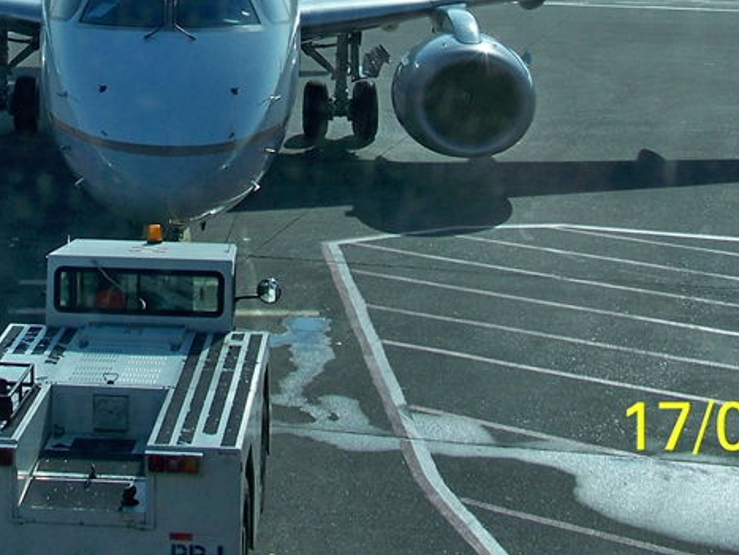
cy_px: -104
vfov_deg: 15.1
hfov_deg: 20.4
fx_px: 2030
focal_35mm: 95
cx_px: 160
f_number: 4
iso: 64
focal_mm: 6.75
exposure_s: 1/800
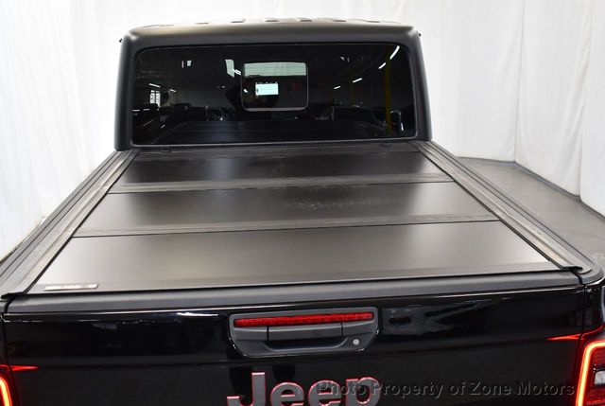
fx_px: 606
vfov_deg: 37.0
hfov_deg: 53.1
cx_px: 302
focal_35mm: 36
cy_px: 203
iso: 1100
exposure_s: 1/125
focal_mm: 18
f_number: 3.5
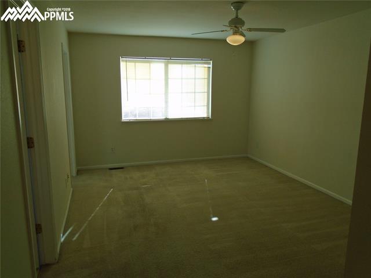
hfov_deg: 67.3
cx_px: 186
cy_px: 139
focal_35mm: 26
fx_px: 278
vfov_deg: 53.0
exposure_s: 1/250
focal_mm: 4.6
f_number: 3.2
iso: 100
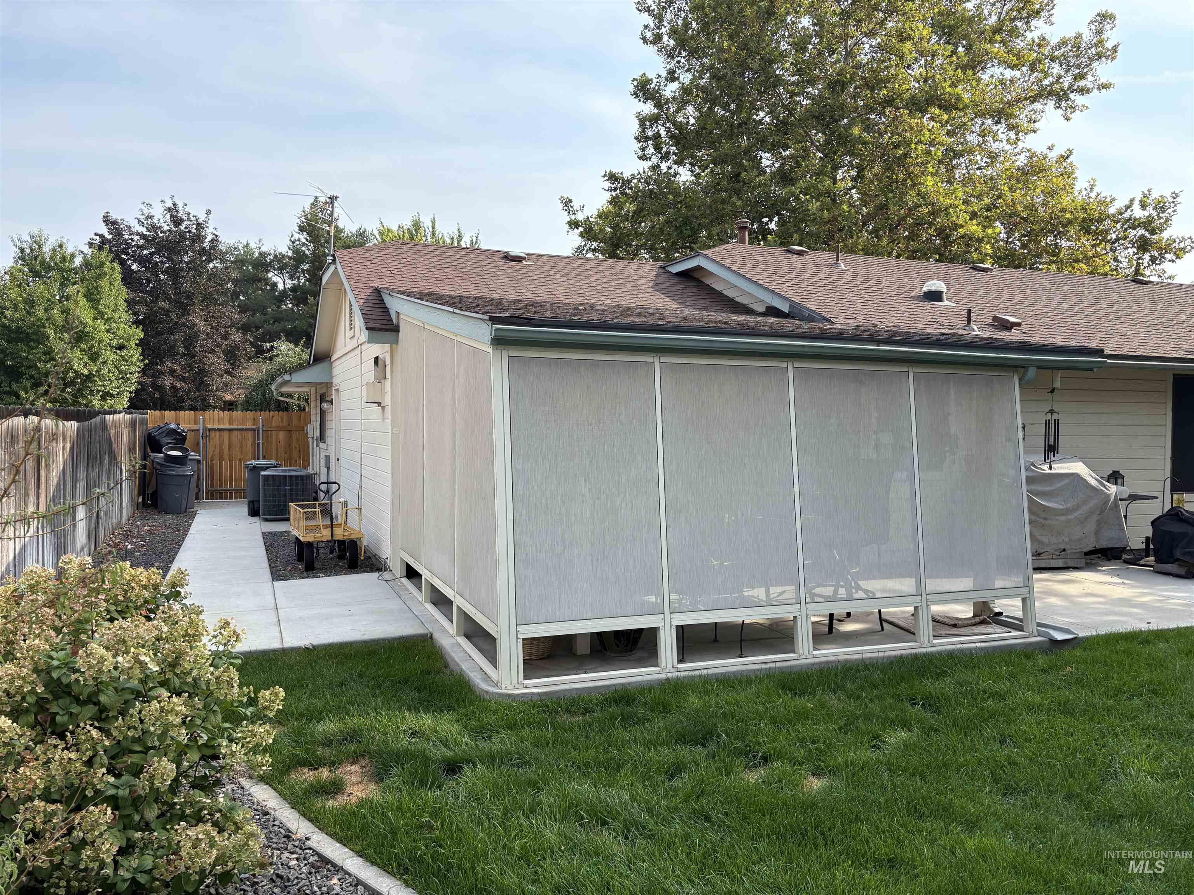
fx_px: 897
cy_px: 448
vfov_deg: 53.1
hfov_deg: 67.3
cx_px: 597
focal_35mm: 26
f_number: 1.6
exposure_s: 1/2075
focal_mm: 5.96
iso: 64
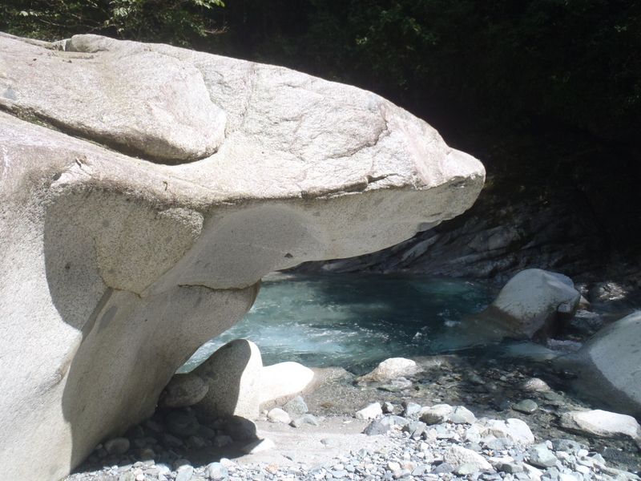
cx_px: 320
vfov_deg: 49.7
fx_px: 518
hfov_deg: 63.4
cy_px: 240
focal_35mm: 28
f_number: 10
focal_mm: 5
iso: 160
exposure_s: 1/60
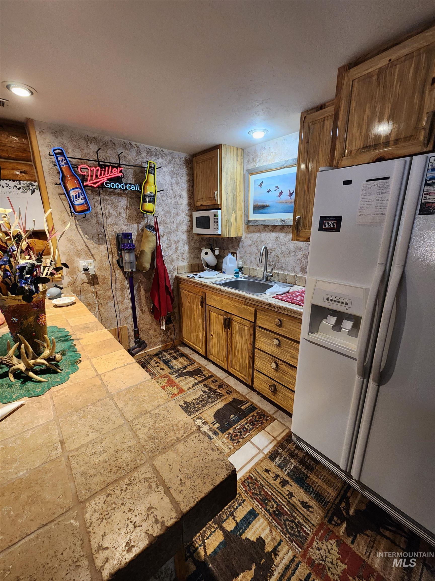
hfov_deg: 89.9
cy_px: 290
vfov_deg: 106.2
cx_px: 218
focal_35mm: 13
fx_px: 218
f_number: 2.2
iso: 400
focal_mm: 2.2
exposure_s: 1/60
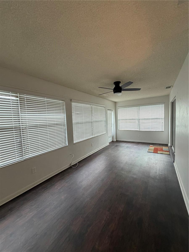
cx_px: 94
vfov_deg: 102.1
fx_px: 102
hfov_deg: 85.7
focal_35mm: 14
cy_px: 126
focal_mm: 2.22
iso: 320
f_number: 2.2
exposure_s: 1/60
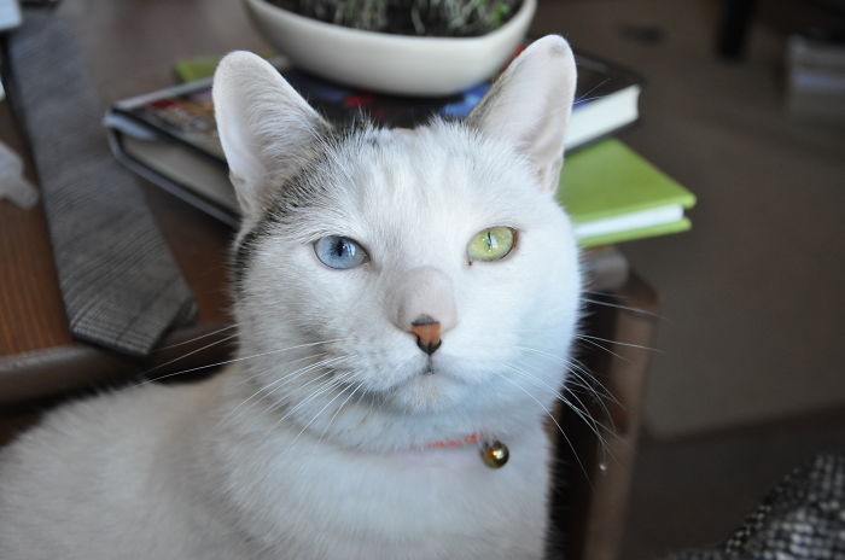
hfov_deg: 37.9
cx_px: 422
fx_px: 1230
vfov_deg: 25.7
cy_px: 280
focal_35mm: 52
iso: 800
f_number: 4.5
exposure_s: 1/80
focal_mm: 35
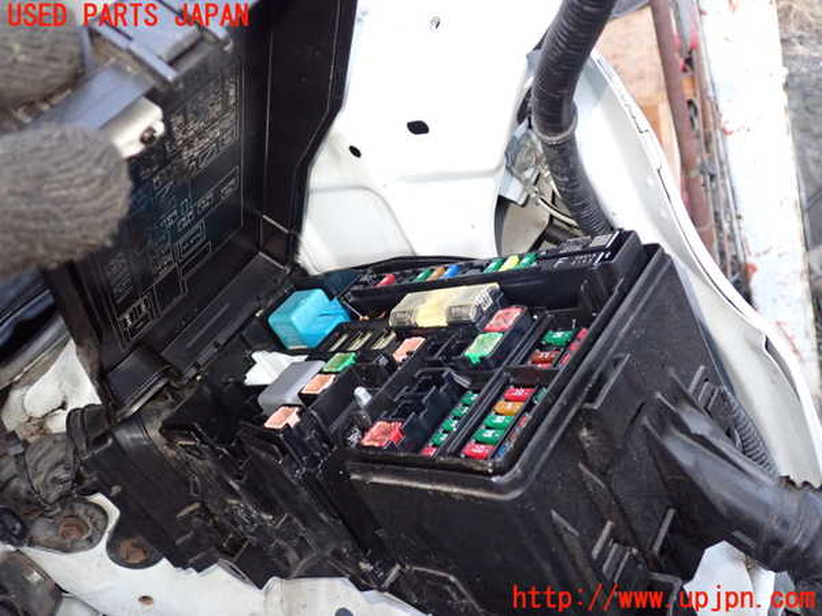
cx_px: 411
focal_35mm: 30
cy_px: 308
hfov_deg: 60.0
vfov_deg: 46.8
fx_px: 712
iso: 800
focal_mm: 5.4
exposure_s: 1/30
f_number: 2.3
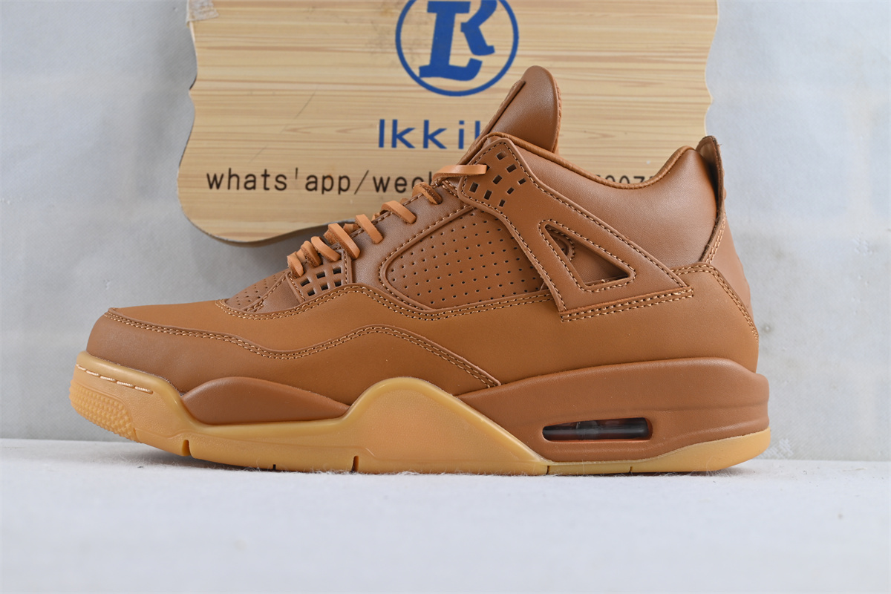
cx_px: 446
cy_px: 297
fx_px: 1132
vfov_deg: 29.4
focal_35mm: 46
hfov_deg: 43.0
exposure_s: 1/40
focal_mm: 30.5
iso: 100
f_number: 4.8
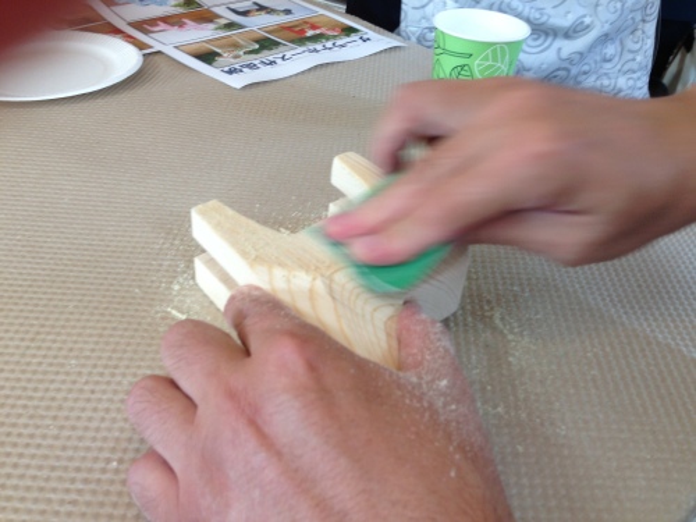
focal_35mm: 33
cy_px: 261
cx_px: 348
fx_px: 664
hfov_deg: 55.4
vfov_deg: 42.9
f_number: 2.4
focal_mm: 4.13
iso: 50
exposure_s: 1/40
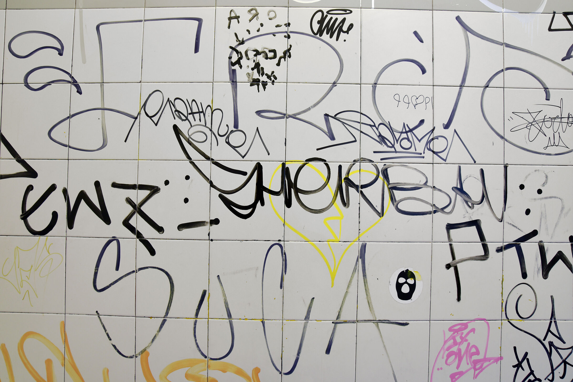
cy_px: 191
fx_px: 382
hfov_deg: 73.7
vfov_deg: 53.2
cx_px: 286
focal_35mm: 24
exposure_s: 1/15
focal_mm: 24
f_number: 9
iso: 1000
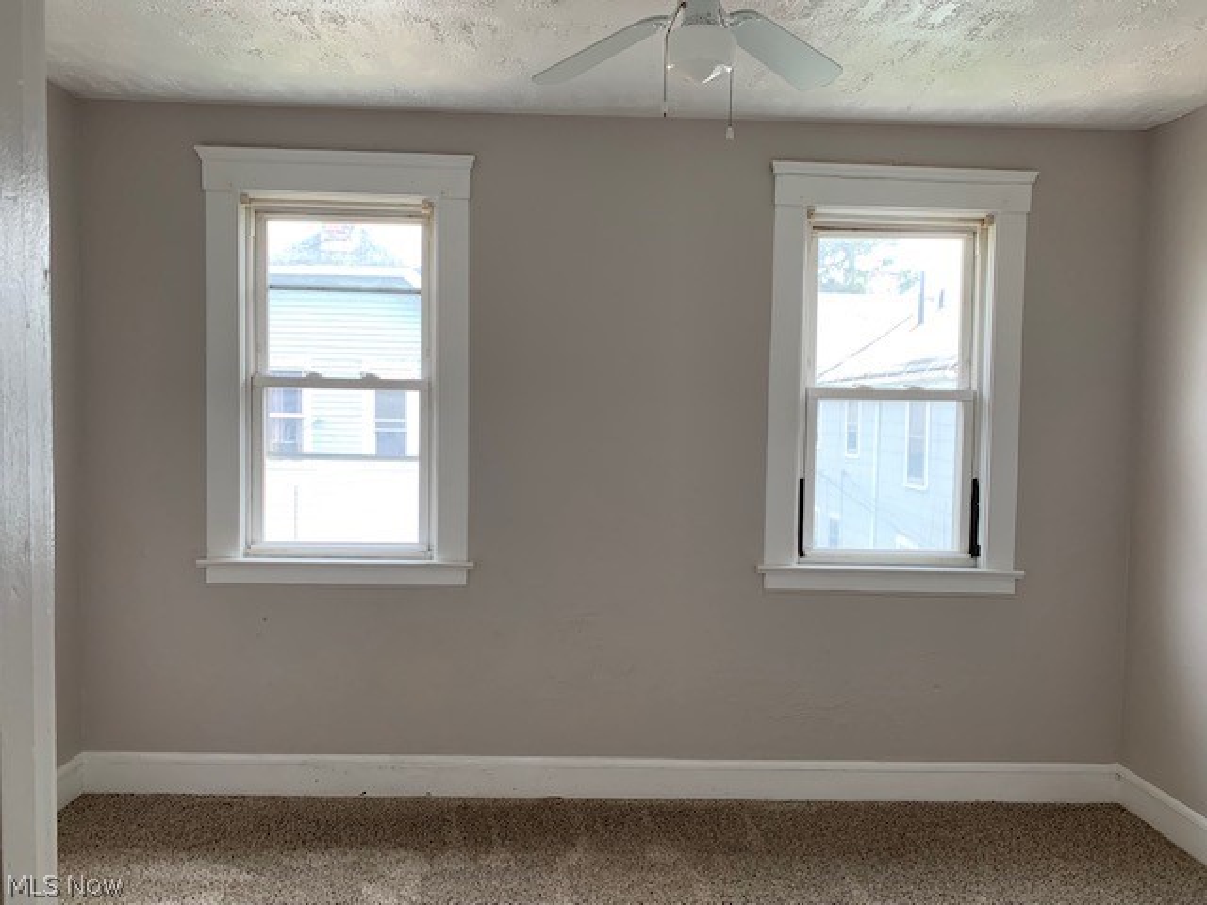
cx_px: 604
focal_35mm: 26
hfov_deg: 67.3
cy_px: 452
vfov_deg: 53.1
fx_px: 907
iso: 64
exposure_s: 1/121
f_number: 1.8
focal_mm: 4.25
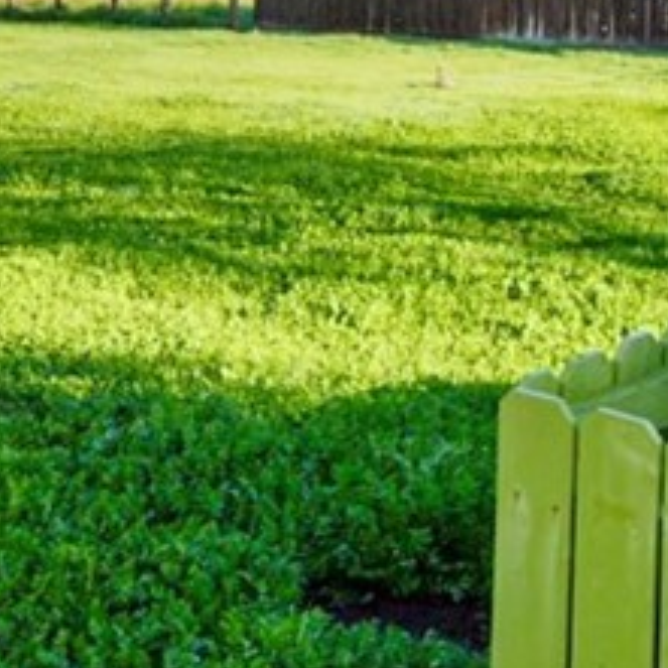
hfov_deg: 27.2
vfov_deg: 25.7
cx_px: 405
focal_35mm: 63
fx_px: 1375
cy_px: -21
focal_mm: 16
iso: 100
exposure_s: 1/160
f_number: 8
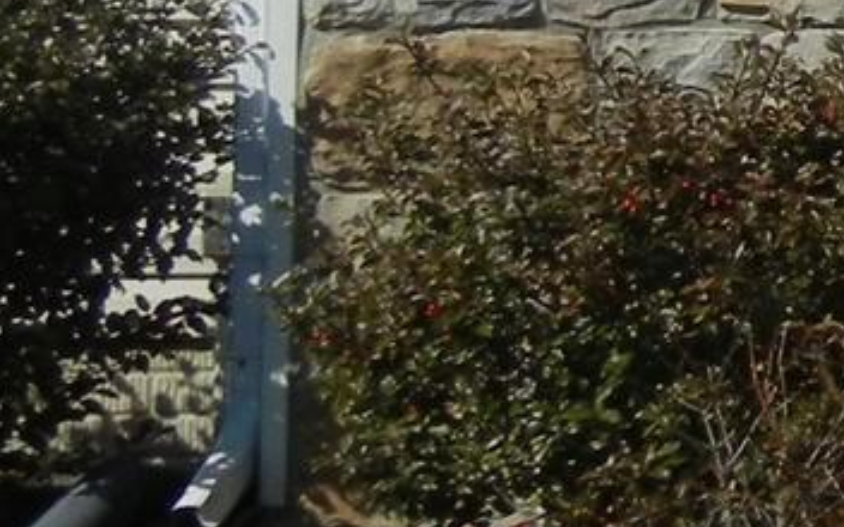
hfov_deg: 10.2
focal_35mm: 185
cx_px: 1834
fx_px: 4255
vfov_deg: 7.0
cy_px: -134
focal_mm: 5.4
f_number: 7
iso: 160
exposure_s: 1/864
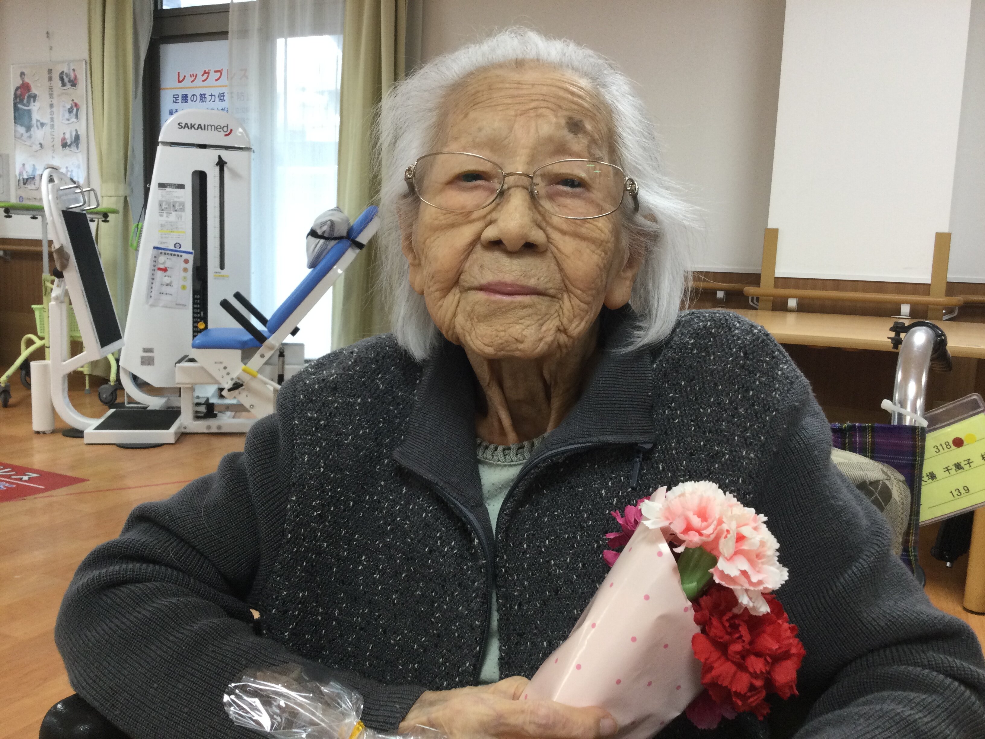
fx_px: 882
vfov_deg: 45.4
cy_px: 370
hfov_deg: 58.4
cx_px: 492
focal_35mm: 31
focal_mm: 3.3
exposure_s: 1/30
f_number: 2.4
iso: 50
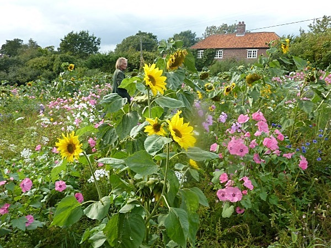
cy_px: 124
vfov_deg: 54.9
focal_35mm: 25
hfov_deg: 69.4
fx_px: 239
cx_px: 166
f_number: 4
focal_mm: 4.1
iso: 80
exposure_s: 1/125
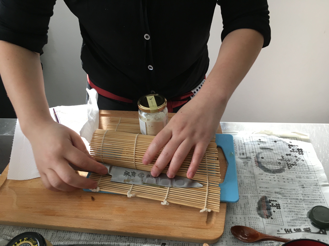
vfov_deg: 48.2
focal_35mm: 29
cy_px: 123
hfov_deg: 61.7
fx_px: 276
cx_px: 164
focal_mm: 4.15
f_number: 2.2
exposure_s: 1/30
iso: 50
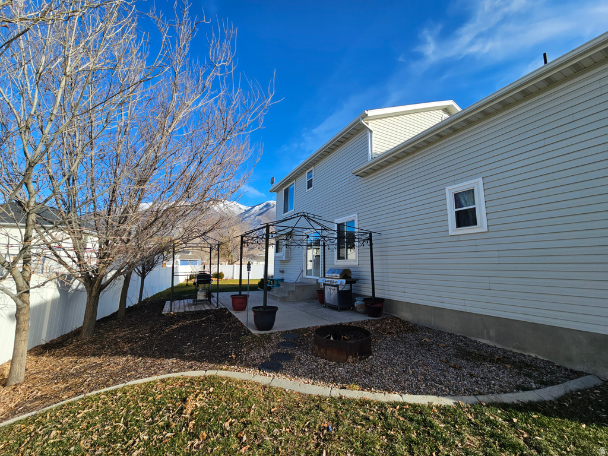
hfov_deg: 106.2
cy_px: 228
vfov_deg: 89.9
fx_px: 228
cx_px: 304
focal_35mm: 13
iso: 50
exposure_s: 1/1218
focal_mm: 2.2
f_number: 2.2
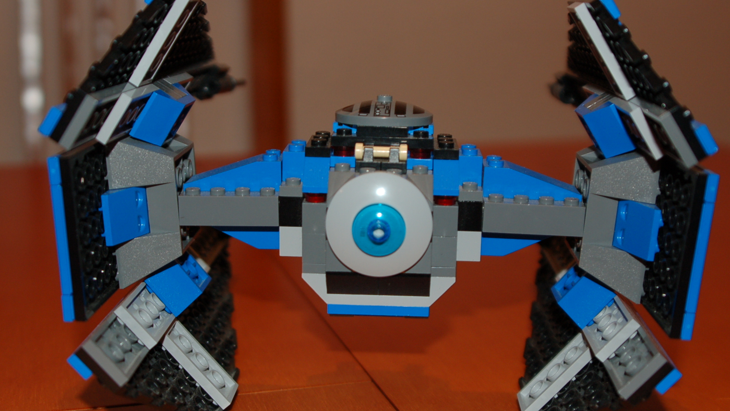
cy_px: 208
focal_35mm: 54
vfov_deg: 22.2
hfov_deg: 38.5
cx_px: 375
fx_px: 1045
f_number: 3.8
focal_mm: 32
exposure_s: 1/60
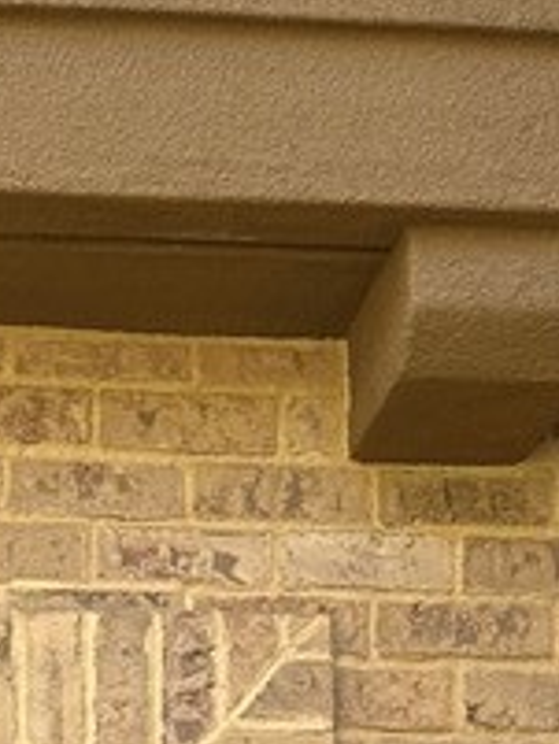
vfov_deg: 13.0
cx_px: -352
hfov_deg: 11.5
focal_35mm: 122
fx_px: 2624
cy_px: 1673
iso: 64
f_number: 1.78
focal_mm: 6.86
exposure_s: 1/212
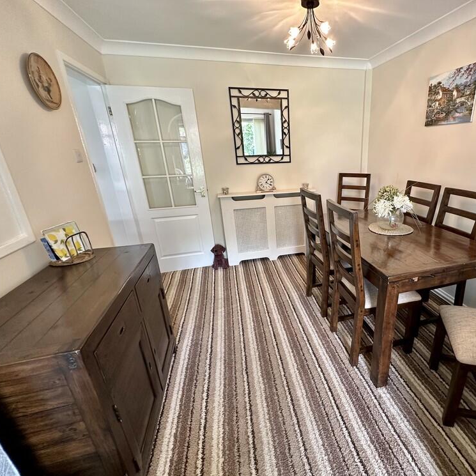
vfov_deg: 83.9
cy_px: 245
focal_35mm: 17
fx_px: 264
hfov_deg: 81.8
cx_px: 307
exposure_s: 1/50
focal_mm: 2.22
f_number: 2.2
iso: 200
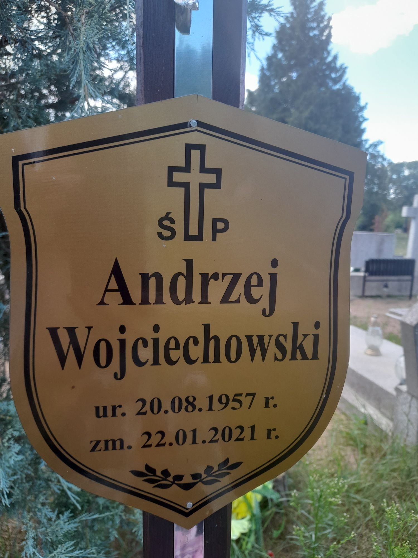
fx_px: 403
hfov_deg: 54.9
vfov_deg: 69.4
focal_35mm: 25
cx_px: 209
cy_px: 279
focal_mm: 4.6
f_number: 2
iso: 32
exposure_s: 1/100
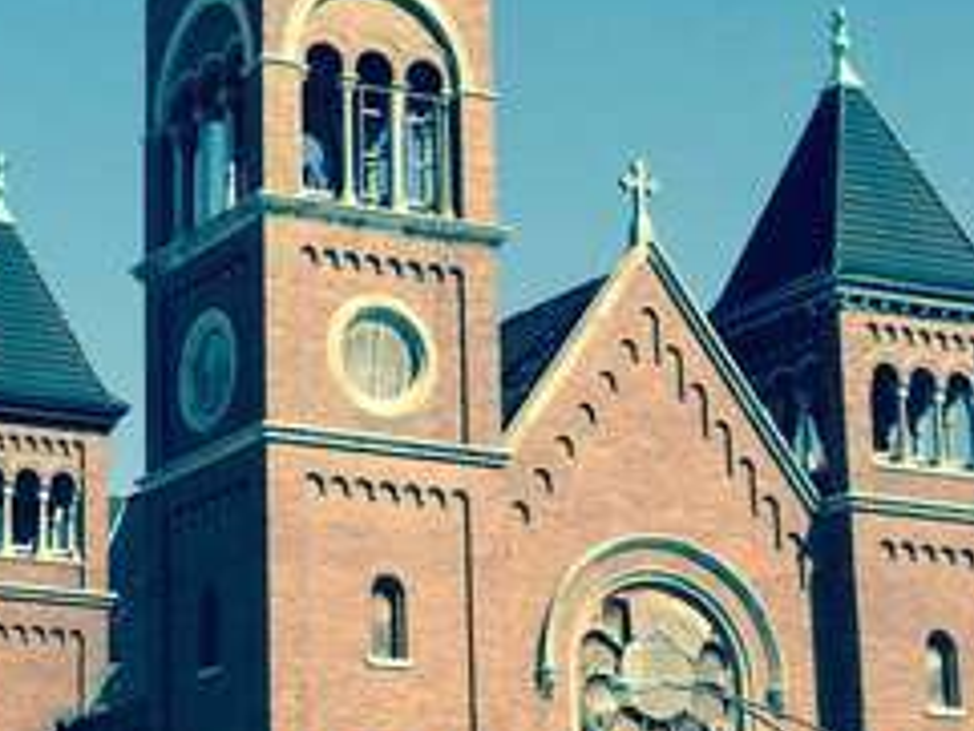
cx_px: 69
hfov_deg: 16.7
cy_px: 452
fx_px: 3266
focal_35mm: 116
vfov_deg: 12.8
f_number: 2.4
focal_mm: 4.28
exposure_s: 1/1381
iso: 50
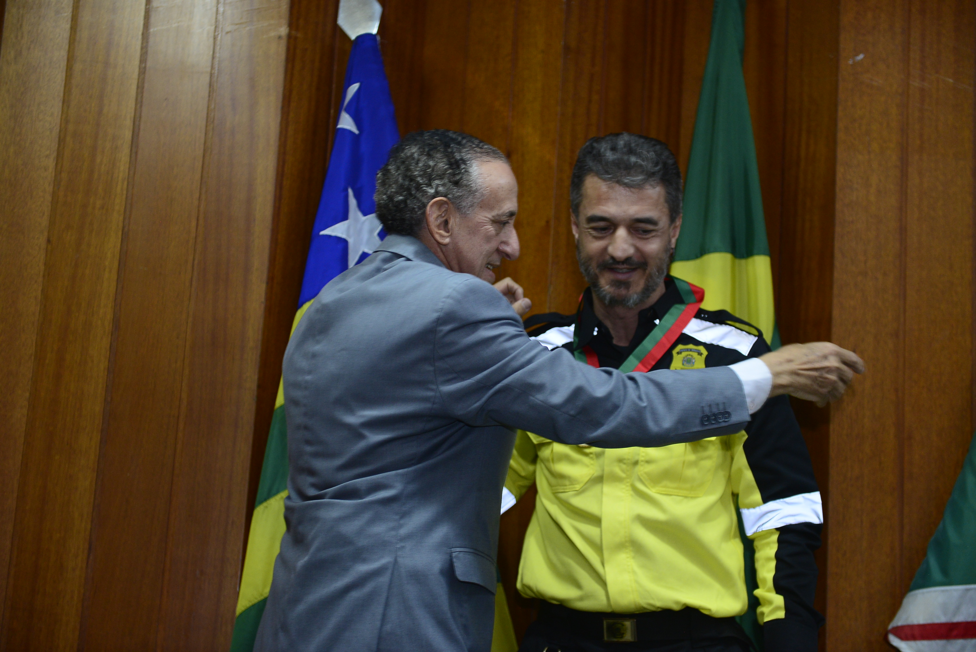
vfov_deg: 19.5
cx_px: 488
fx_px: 1898
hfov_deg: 28.8
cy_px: 326
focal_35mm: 70
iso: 1600
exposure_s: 1/125
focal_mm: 70
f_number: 2.8
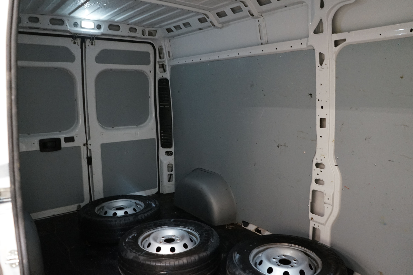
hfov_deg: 65.5
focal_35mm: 28
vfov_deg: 46.4
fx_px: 321
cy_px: 138
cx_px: 206
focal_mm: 28
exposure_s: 1/30
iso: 2500
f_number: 3.5
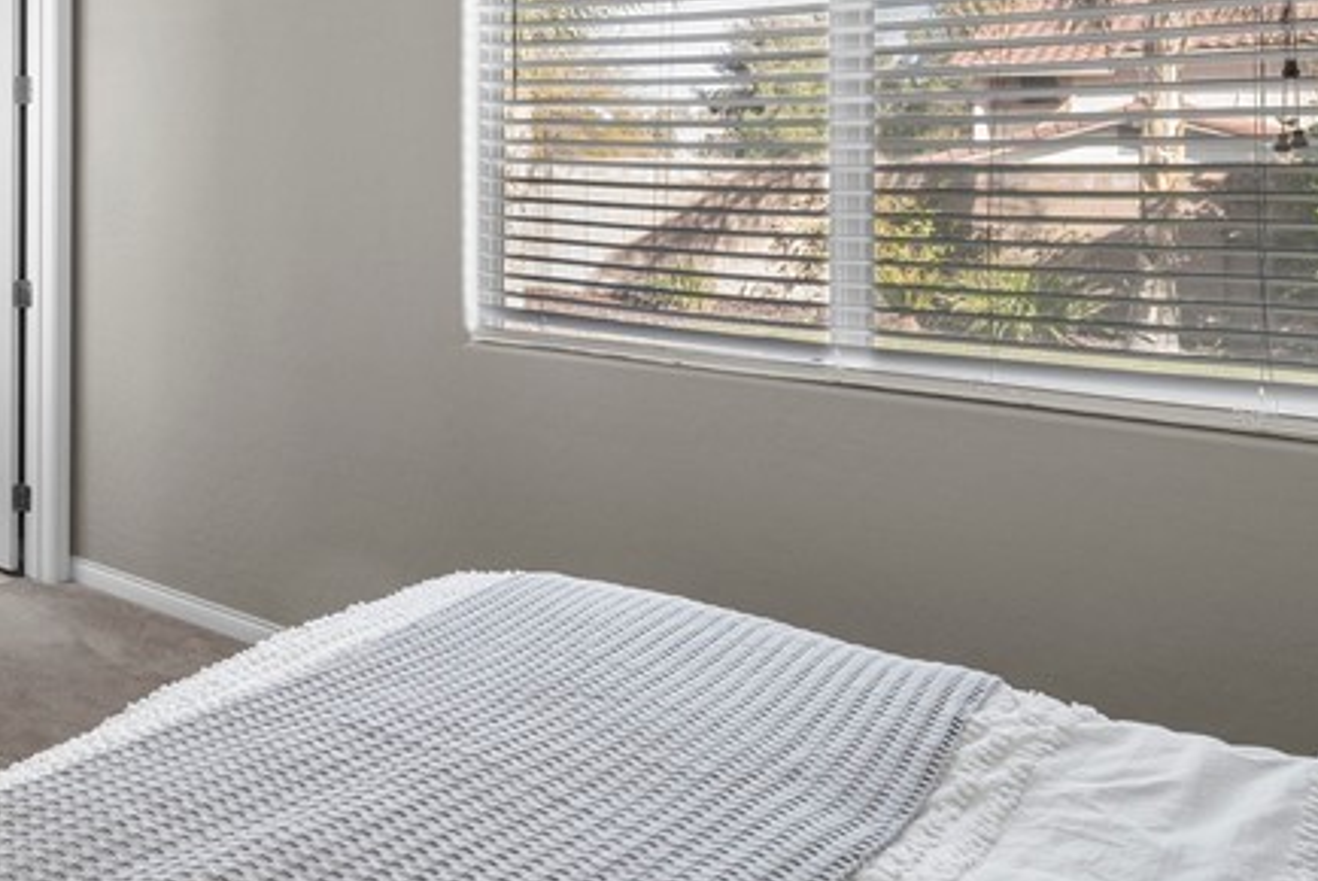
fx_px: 1282
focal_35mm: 35
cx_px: -109
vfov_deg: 36.3
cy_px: 143
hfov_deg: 43.2
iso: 500
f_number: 8
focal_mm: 14
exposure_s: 1/1.67
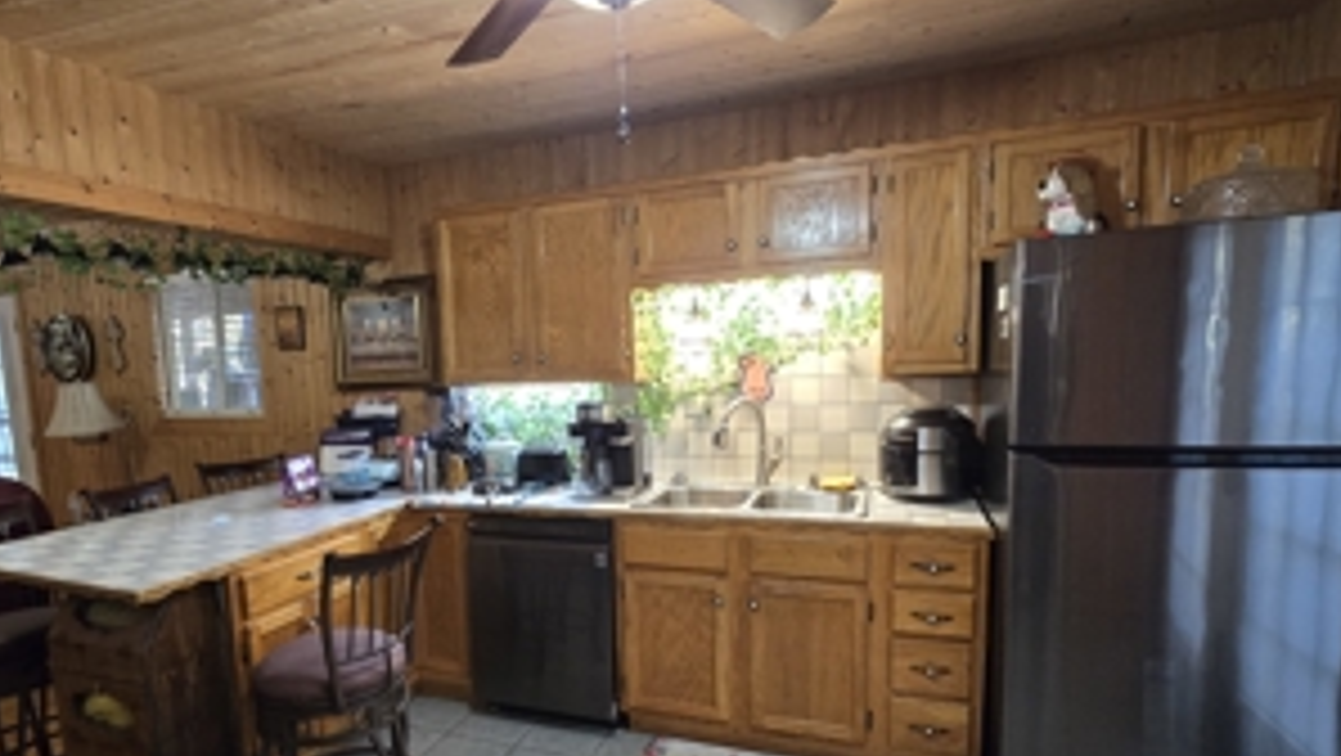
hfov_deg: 89.0
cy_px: 464
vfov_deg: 57.8
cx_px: 576
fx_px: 676
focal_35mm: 19
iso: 640
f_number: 2.2
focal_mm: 2.2
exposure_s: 1/60
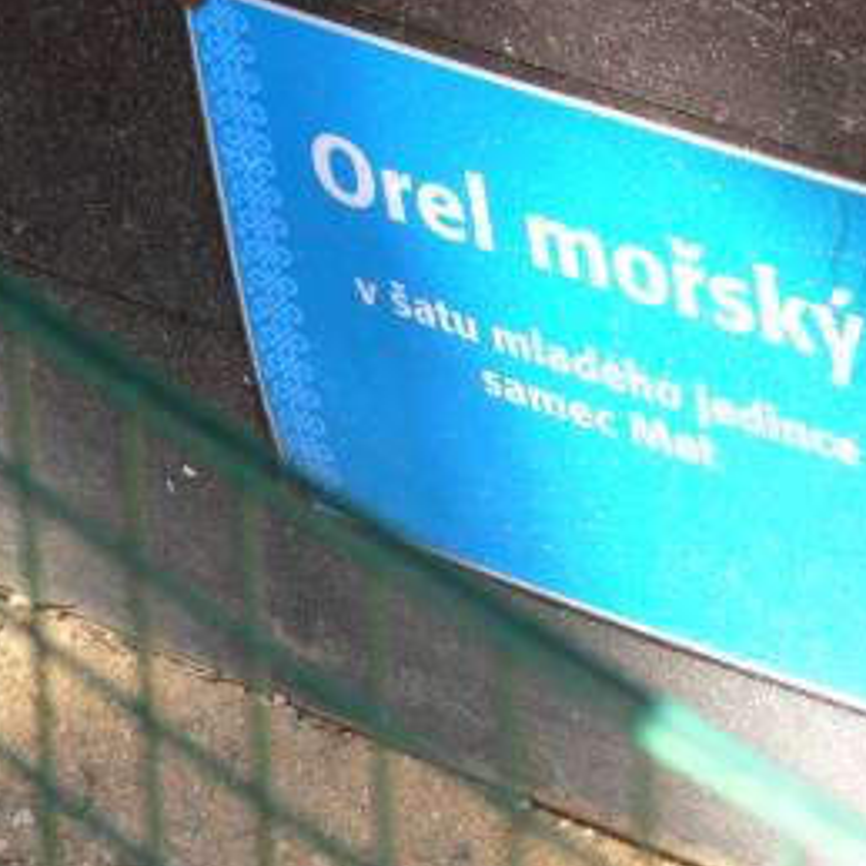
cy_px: 344
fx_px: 6142
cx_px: 726
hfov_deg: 8.0
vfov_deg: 8.1
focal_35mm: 217
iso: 100
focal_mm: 24.7
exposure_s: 1/80
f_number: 4
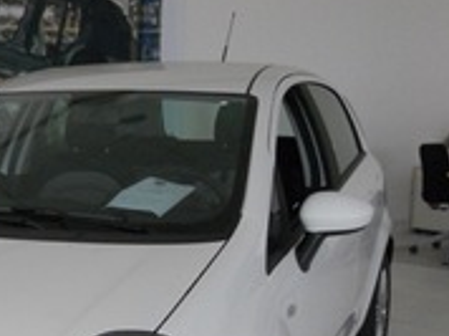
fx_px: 997
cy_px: 306
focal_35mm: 77
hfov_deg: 24.4
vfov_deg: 18.8
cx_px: 18
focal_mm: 6.9
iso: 400
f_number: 3.9
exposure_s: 1/125
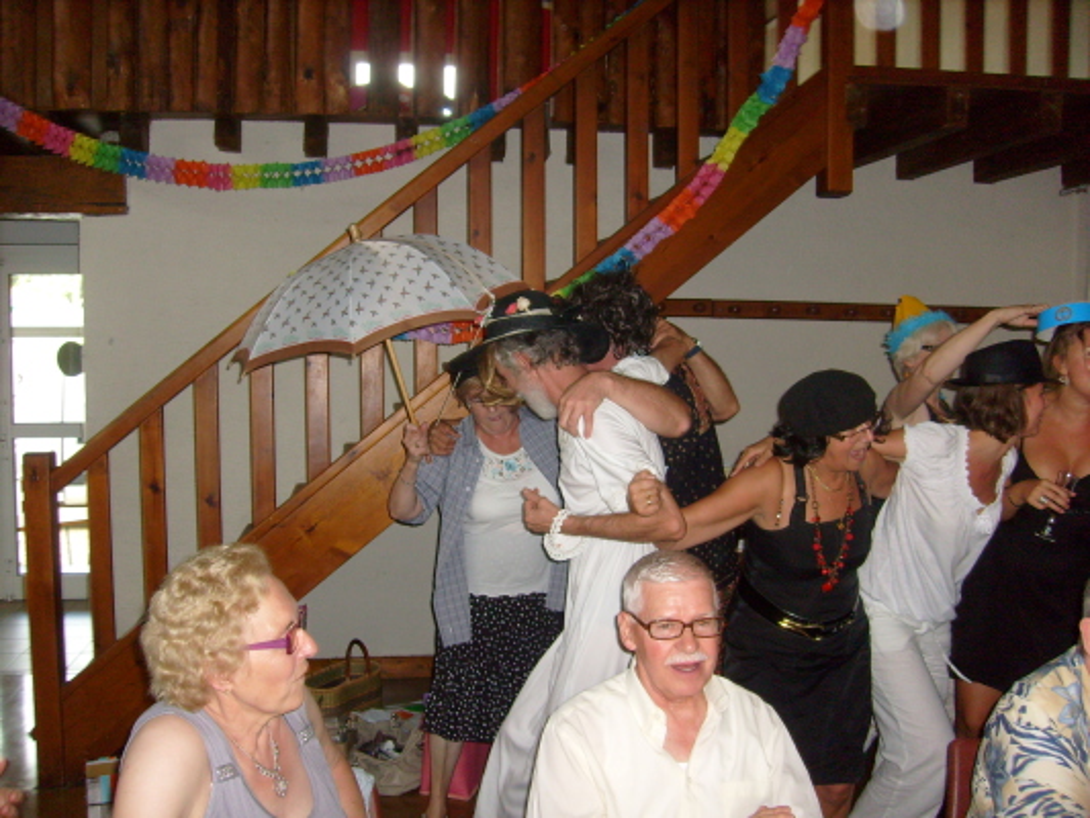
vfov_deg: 40.7
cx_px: 545
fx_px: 1102
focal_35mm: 35
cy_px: 409
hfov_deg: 52.6
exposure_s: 1/45
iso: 100
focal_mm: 5.8
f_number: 2.8
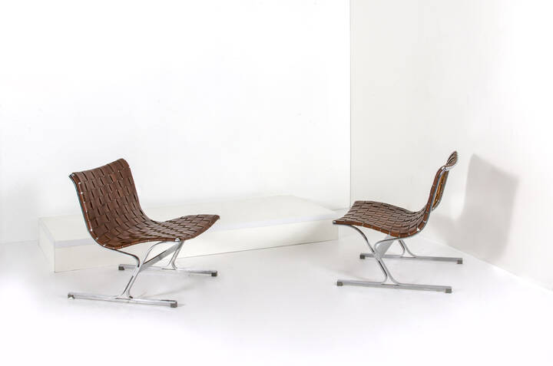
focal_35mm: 52
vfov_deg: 25.6
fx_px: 805
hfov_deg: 37.9
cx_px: 276
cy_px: 183
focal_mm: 35
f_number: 20
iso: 100
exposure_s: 1/160
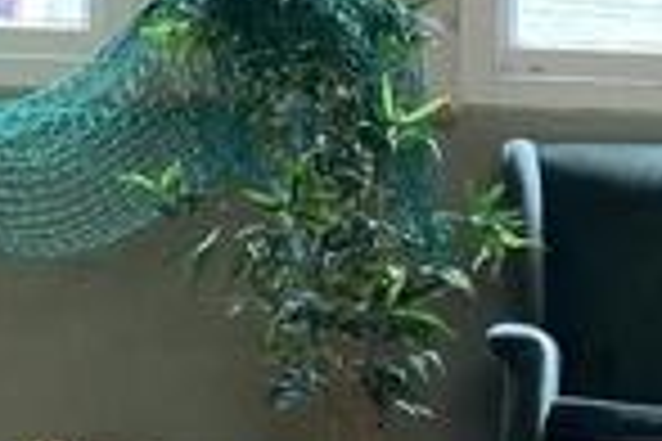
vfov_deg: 7.2
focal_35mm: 189
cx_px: -270
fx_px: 3475
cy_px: -144
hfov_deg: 10.6
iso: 125
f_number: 1.8
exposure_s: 1/100
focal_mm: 4.25
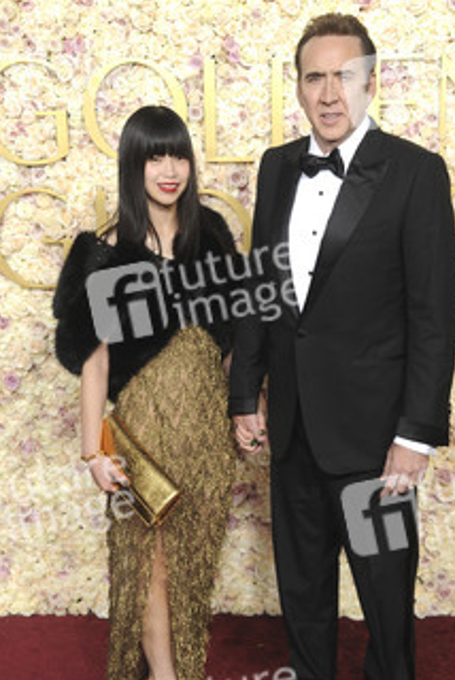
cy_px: 400
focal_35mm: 70
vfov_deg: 28.8
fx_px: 1324
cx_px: 258
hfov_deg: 19.5
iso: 1000
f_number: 11
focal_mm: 56
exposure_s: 1/250
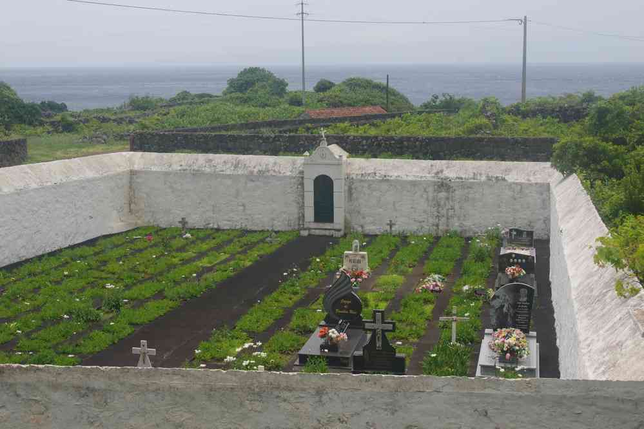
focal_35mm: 50
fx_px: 885
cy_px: 214
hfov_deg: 40.0
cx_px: 322
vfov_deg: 27.3
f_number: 11
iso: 200
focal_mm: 33
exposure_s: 1/125
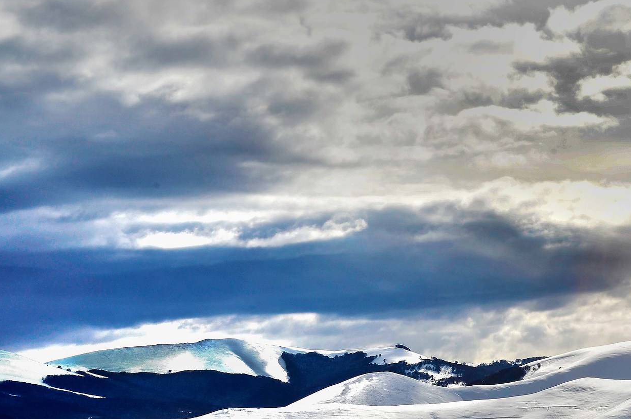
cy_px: 394
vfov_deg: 12.0
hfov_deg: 17.8
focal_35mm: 113
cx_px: 596
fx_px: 1979
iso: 250
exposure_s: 1/320
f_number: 16
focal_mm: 58
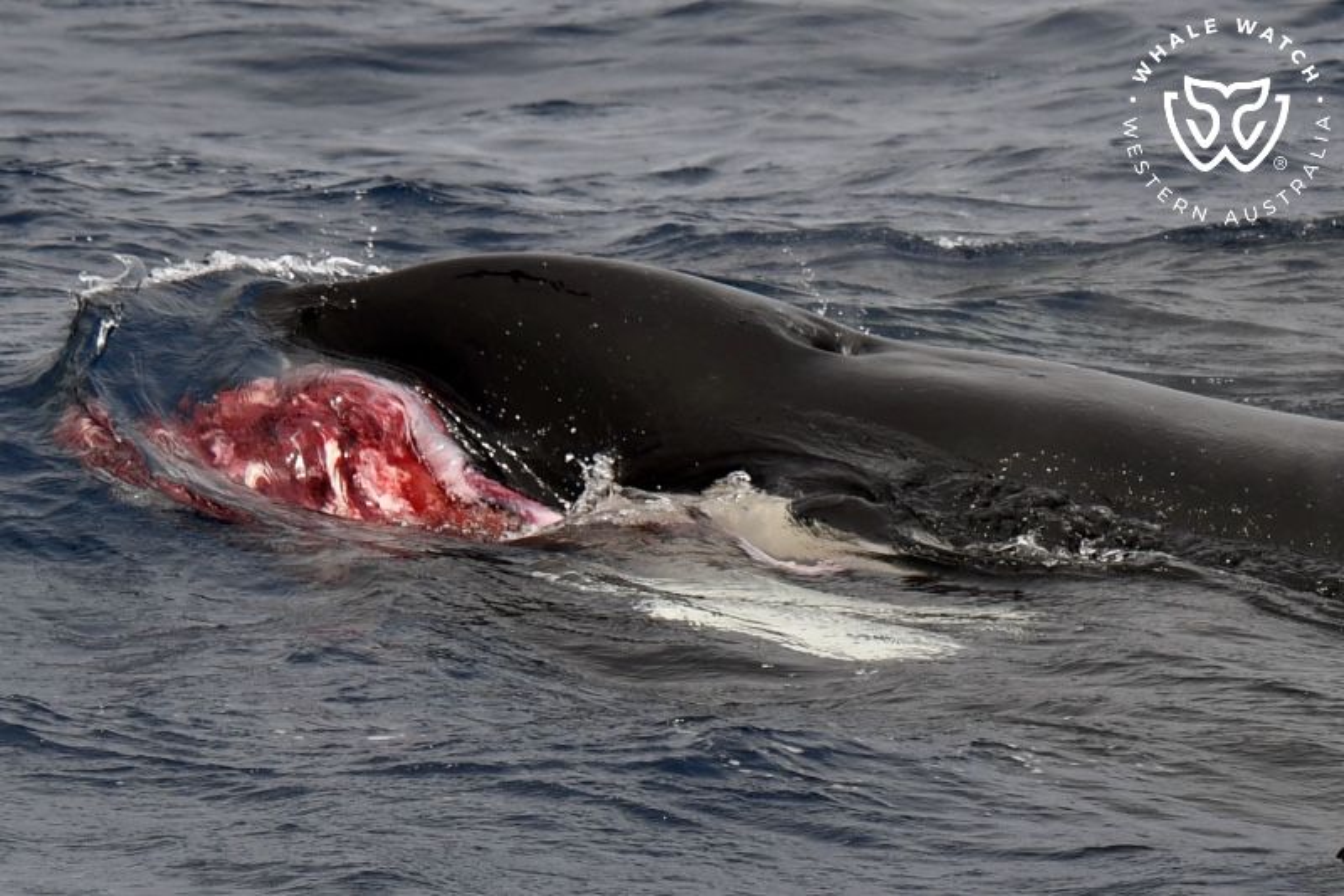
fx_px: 17915
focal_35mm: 480
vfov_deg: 2.9
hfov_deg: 4.3
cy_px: 448
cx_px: 672
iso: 100
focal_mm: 320
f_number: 8
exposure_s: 1/500
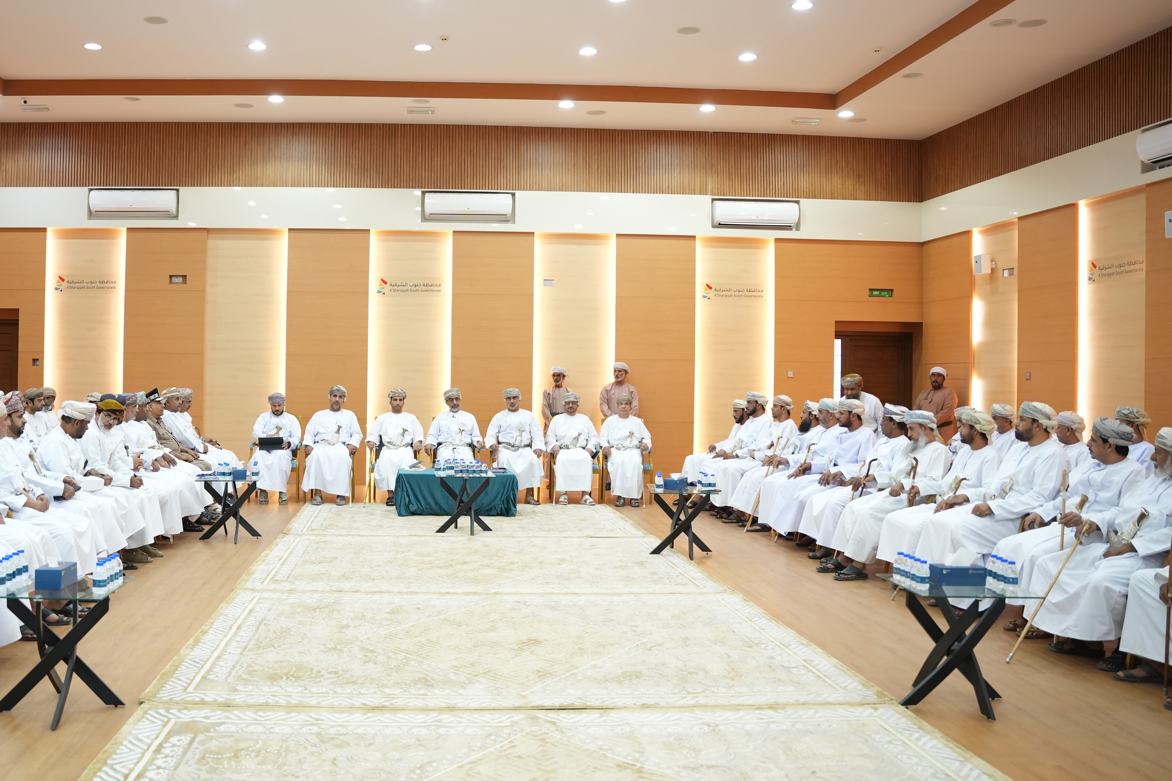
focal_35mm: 32
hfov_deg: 58.0
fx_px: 1042
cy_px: 374
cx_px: 436
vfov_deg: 41.1
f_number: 2.8
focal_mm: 24
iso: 2000
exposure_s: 1/200
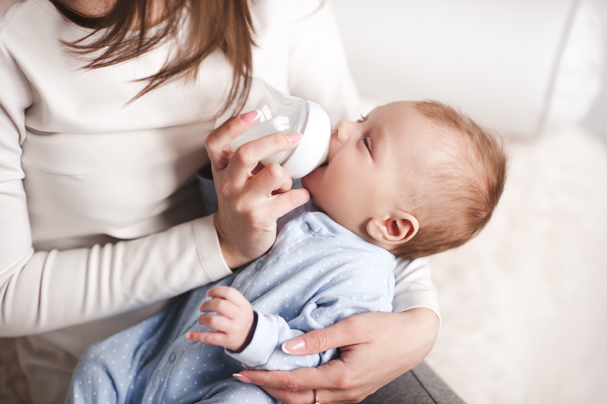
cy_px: 202
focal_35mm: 85
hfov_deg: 23.9
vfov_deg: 16.1
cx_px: 304
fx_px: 1432
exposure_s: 1/640
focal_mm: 85
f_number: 2
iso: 200
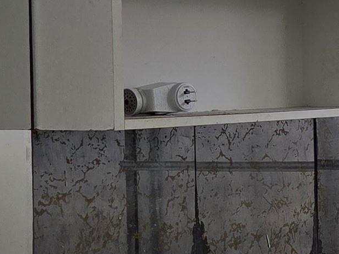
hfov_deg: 15.5
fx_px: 1116
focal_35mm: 114
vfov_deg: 13.0
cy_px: 87
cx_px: 557
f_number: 1.8
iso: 80
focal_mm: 5.4
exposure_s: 1/180
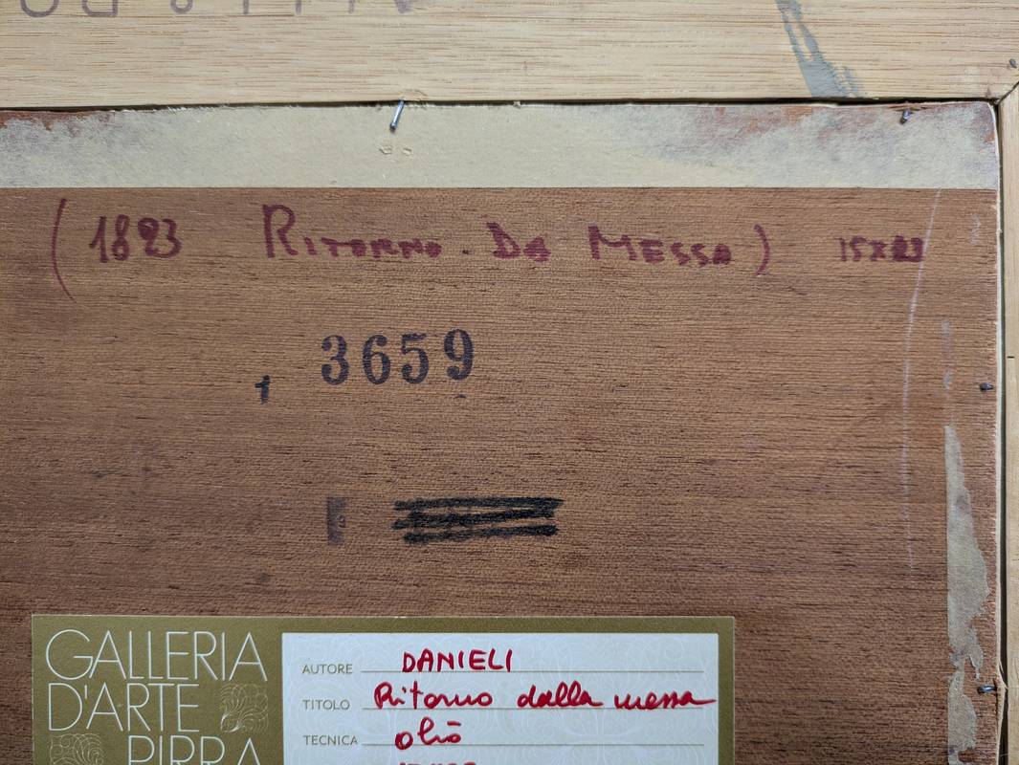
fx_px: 736
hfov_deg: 69.4
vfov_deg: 54.9
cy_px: 382
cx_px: 510
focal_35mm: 25
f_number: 1.89
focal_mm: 5.43
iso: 197
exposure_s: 1/33.3
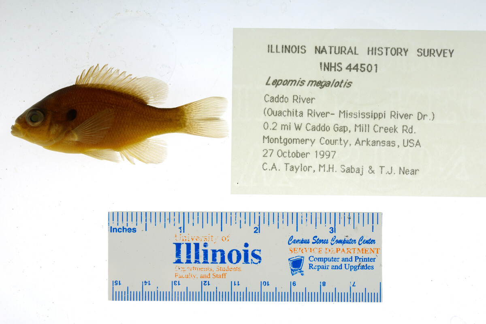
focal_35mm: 60
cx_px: 243
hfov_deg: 33.4
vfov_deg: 22.6
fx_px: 810
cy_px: 162
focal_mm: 60
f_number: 10
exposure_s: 1/160
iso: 100
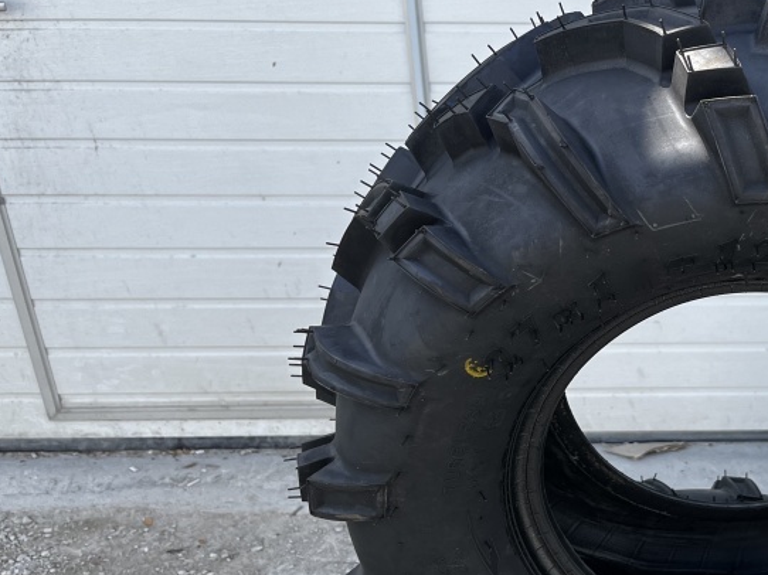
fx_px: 1064
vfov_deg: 30.1
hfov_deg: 37.4
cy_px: 365
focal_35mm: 48
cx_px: 676
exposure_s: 1/975
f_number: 1.6
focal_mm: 5.1
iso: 50
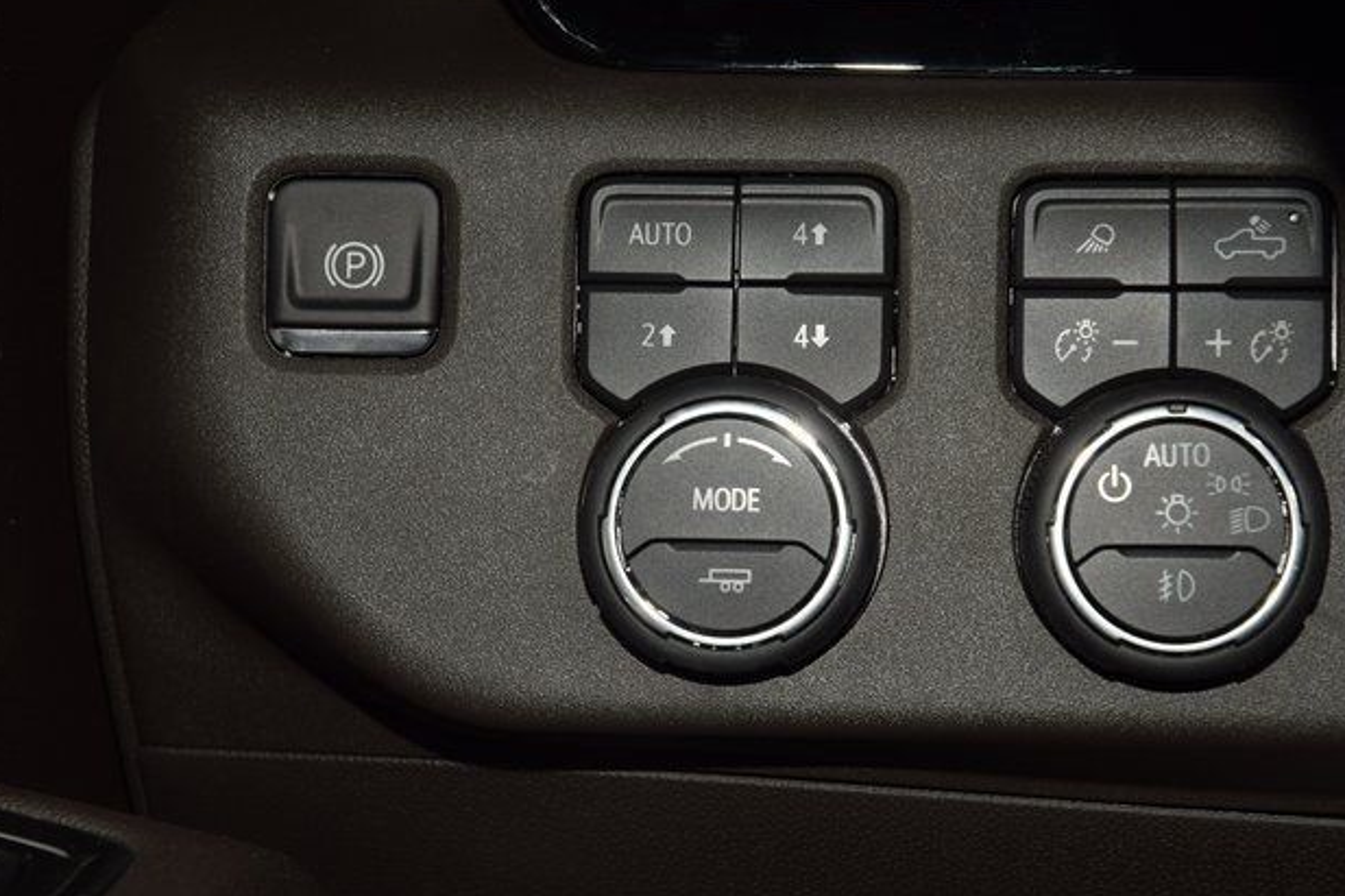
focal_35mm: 109
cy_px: 441
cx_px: 684
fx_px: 4071
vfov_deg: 12.6
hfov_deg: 18.8
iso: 100
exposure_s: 1/125
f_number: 8
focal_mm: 70
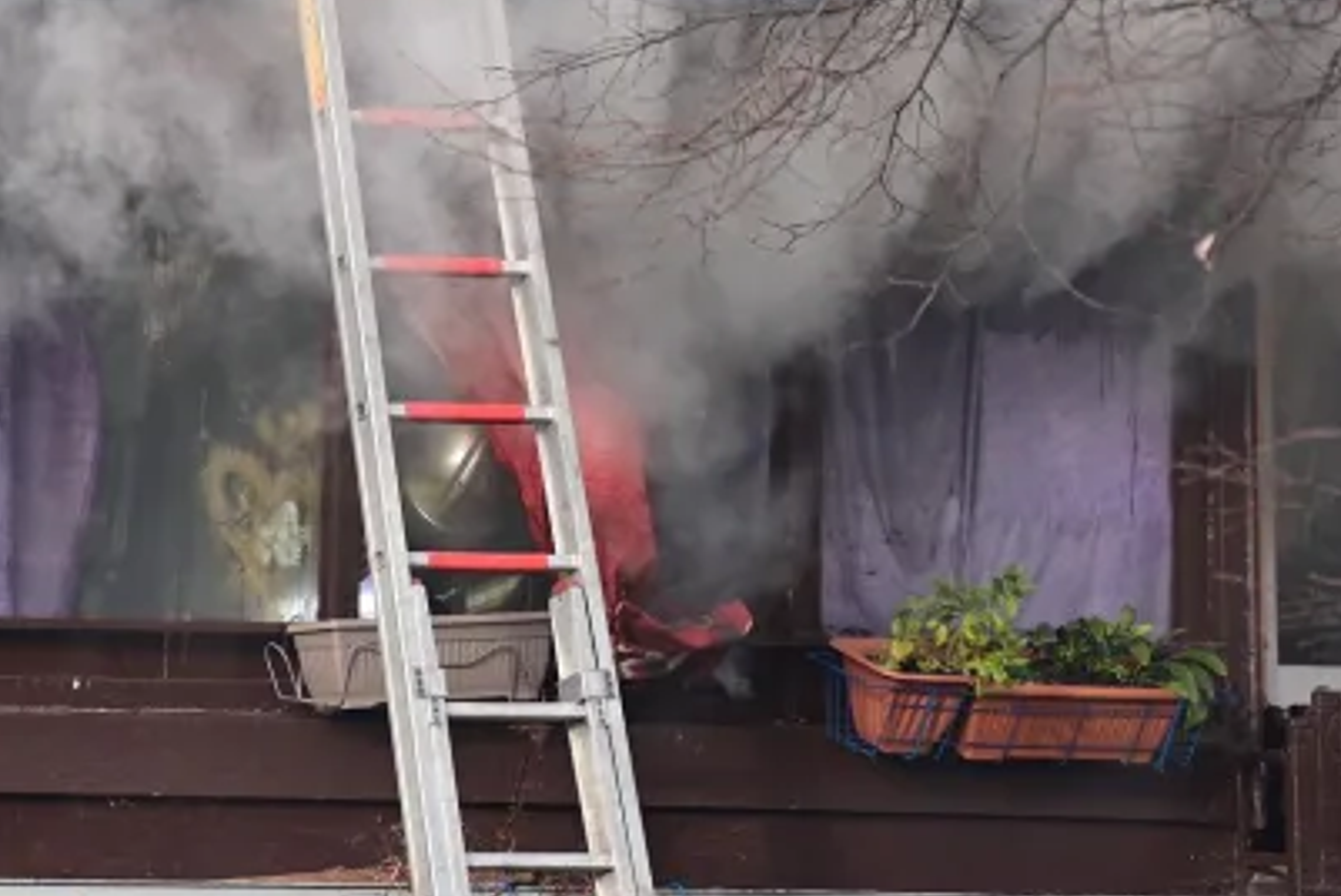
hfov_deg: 5.4
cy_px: 212
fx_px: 14127
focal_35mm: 379
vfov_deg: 3.6
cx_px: 398
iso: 500
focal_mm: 200
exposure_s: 1/1250
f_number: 2.8
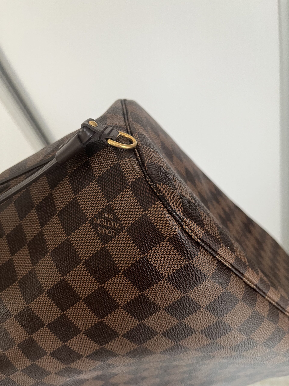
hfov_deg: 53.1
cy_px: 193
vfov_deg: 67.3
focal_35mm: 26
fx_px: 289
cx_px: 144
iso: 200
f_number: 1.6
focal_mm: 5.1
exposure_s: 1/60
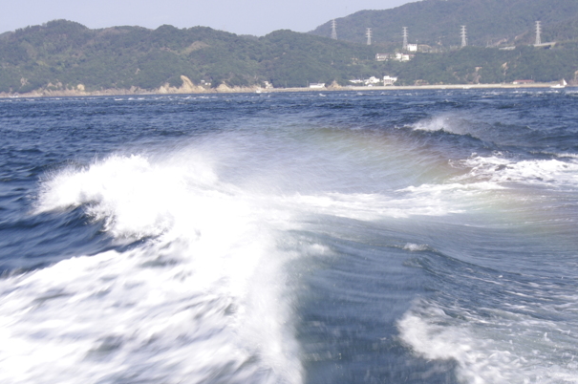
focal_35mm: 127
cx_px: 328
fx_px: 2037
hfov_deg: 16.1
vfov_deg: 10.8
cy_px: 217
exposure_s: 1/30
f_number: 22
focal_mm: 50
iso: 200
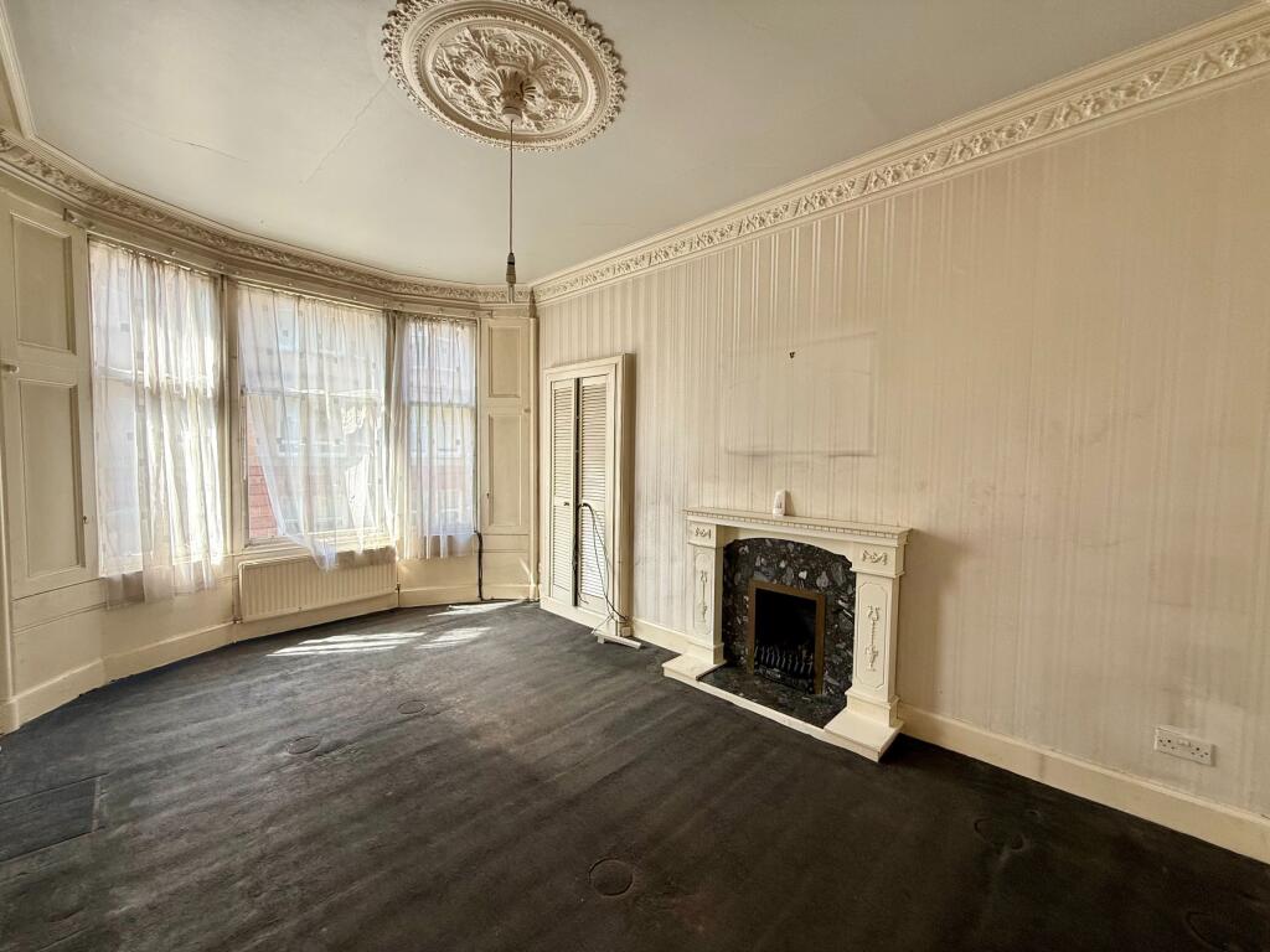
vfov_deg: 85.7
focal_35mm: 14
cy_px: 476
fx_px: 514
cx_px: 635
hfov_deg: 102.1
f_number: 2.2
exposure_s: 1/99
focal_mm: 2.22
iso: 64
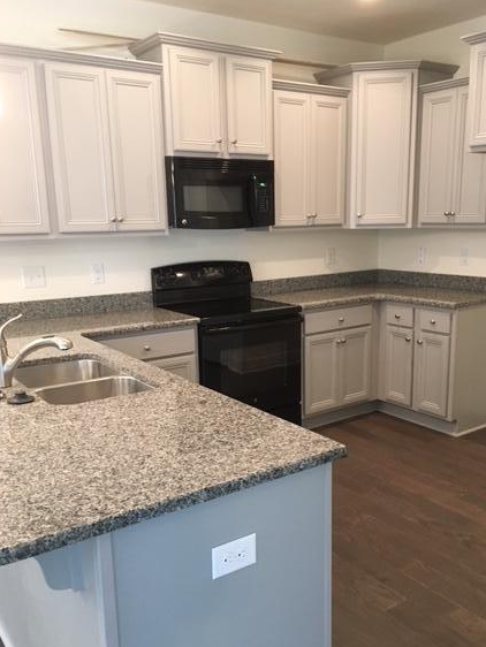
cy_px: 358
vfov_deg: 55.2
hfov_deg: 42.9
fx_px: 617
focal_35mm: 33
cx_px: 266
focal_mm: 4.15
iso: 160
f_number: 2.2
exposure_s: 1/30
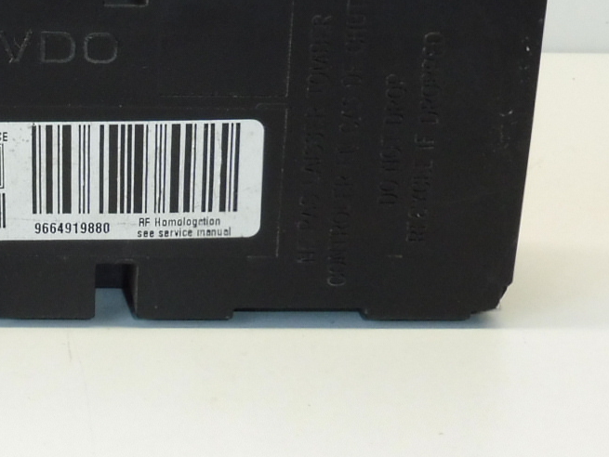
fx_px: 1320
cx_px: 63
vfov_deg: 19.4
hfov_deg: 25.2
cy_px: 71
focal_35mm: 75
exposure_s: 1/80
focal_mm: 4.3
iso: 200
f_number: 4
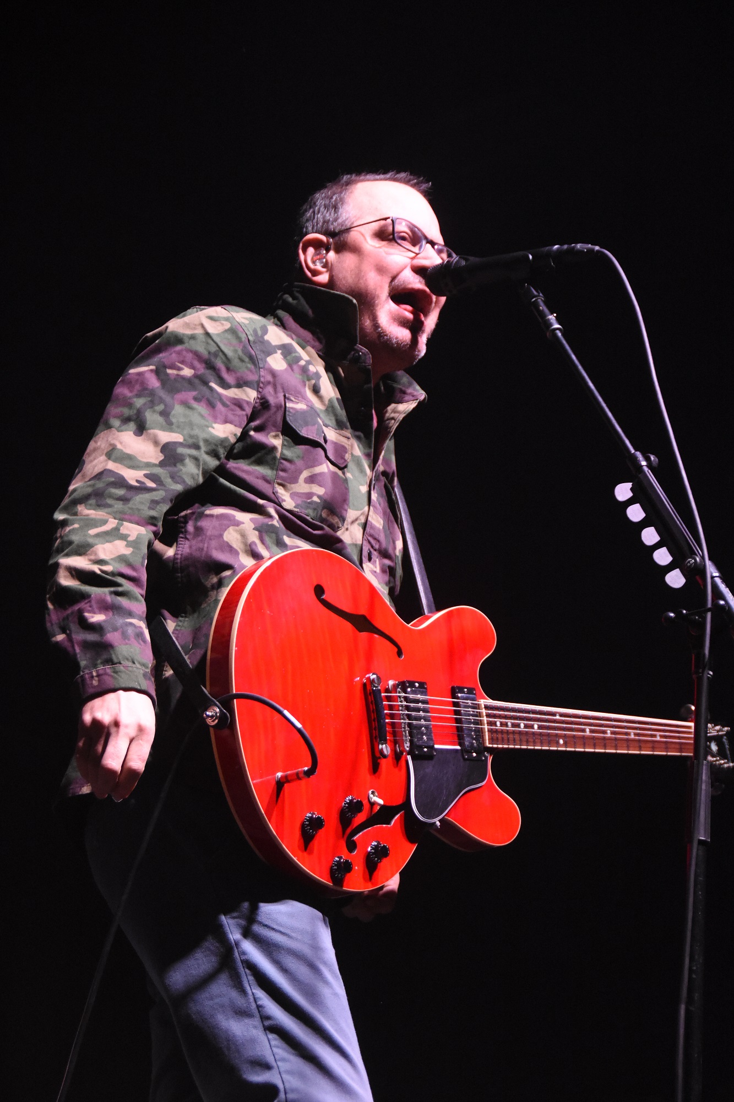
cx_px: 367
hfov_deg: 12.2
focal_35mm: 112
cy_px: 551
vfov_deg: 18.2
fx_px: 3441
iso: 4000
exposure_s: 1/320
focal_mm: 75
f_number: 5
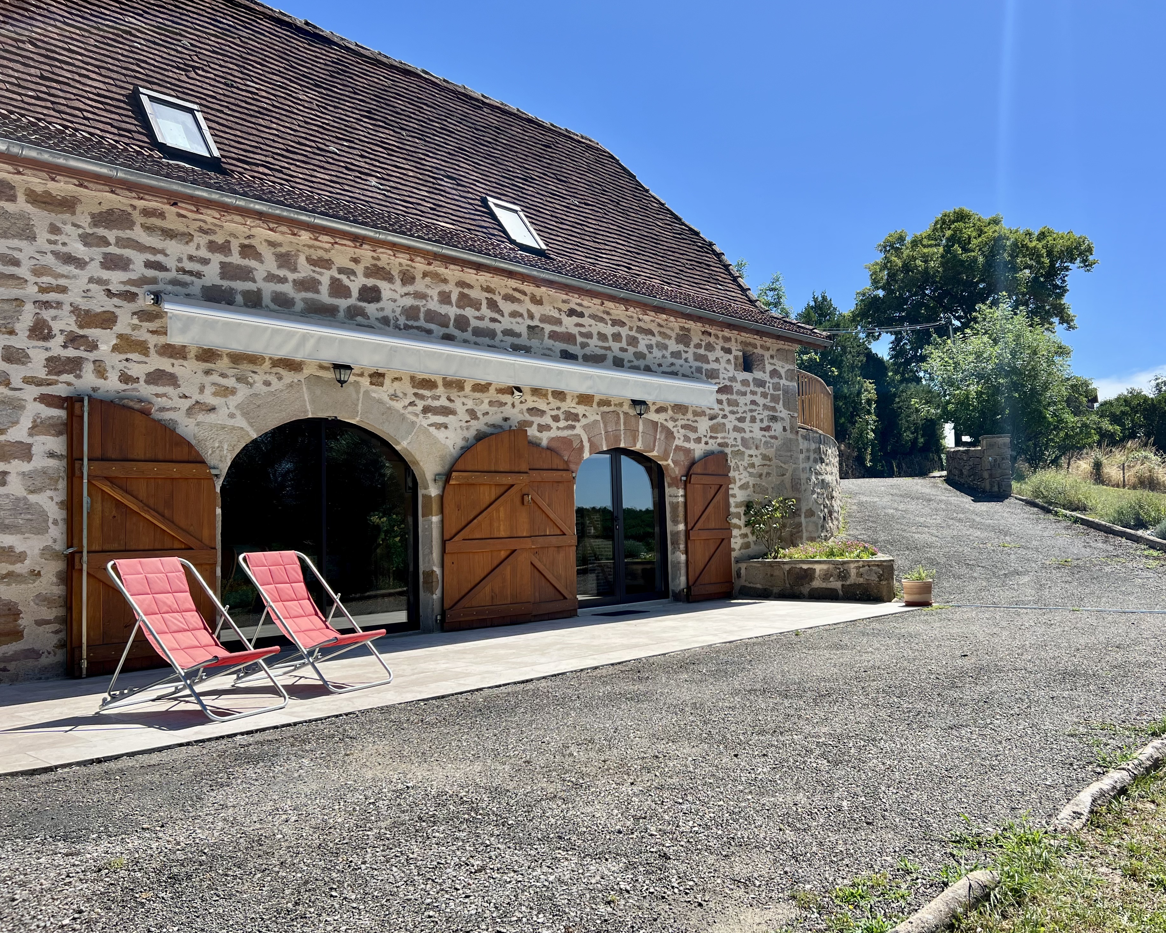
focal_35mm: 28
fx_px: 966
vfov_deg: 51.5
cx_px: 642
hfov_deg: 62.1
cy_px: 456
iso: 50
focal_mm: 5.7
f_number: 1.5
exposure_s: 1/3460
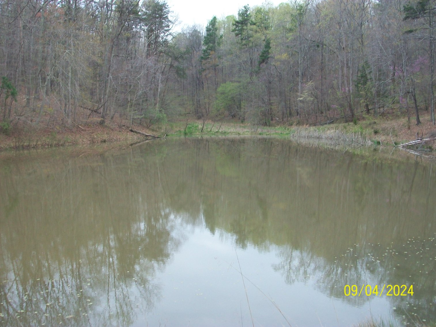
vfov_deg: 34.4
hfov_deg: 44.8
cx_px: 218
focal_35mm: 42
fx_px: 529
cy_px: 164
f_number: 3.2
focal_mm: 7.1
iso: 80
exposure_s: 1/100
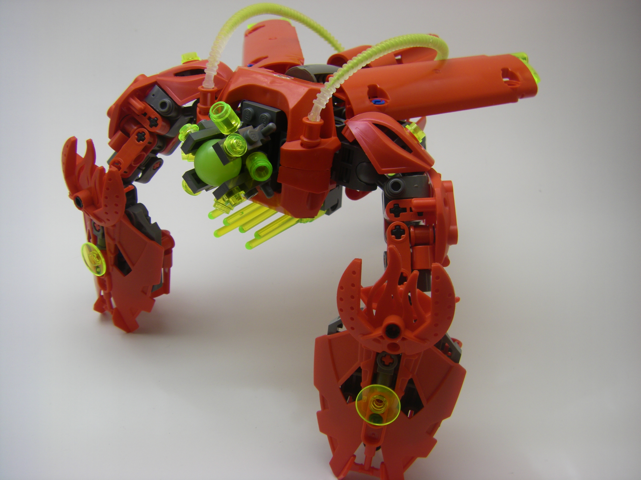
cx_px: 320
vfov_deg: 37.7
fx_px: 704
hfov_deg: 49.0
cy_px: 240
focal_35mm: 38
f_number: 3.5
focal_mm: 6.3
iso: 64
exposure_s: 1/80
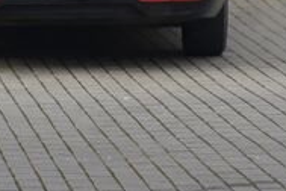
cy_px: 186
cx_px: -298
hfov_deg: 5.3
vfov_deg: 3.6
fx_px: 3019
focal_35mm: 380
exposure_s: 1/125
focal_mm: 70
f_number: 5.6
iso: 500
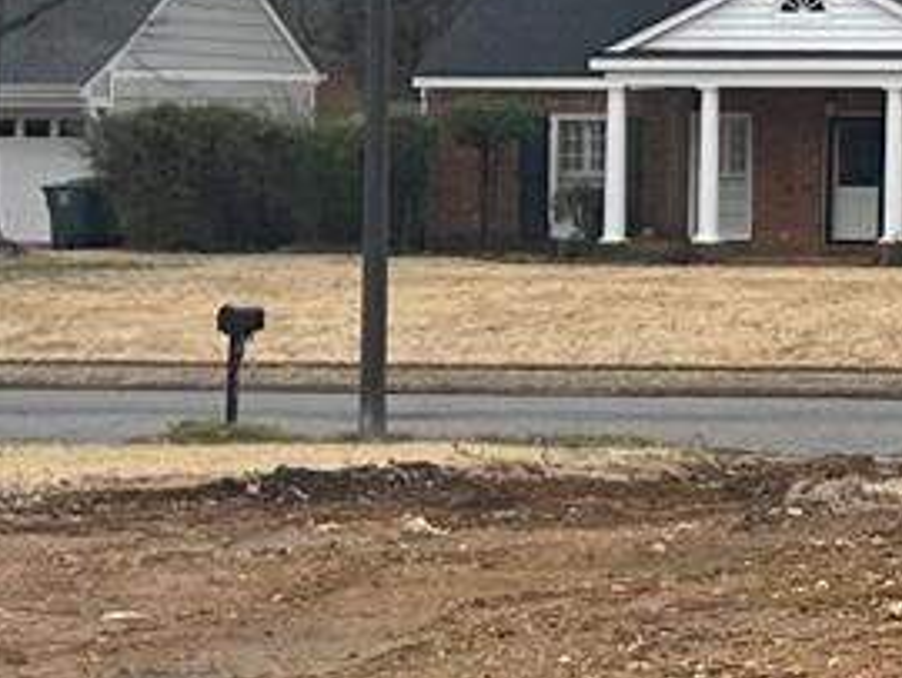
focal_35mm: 194
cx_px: 2375
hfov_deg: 8.9
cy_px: 23
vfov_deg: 7.6
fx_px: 5060
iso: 50
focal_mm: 5.7
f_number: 1.5
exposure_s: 1/2632
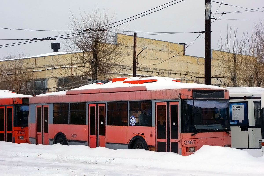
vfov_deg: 19.2
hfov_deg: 28.5
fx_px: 521
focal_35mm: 71
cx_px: 132
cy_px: 88
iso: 125
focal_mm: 26.26
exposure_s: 1/500
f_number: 5.6
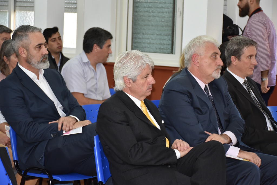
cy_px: 92
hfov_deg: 20.6
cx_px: 138
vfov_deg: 13.8
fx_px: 762
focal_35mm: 99
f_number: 5
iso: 800
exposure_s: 1/60
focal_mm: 66
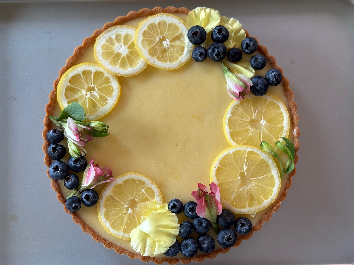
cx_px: 177
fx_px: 491
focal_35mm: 48
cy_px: 132
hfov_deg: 39.7
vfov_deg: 30.3
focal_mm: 6.76
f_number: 1.78
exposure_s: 1/97
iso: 100
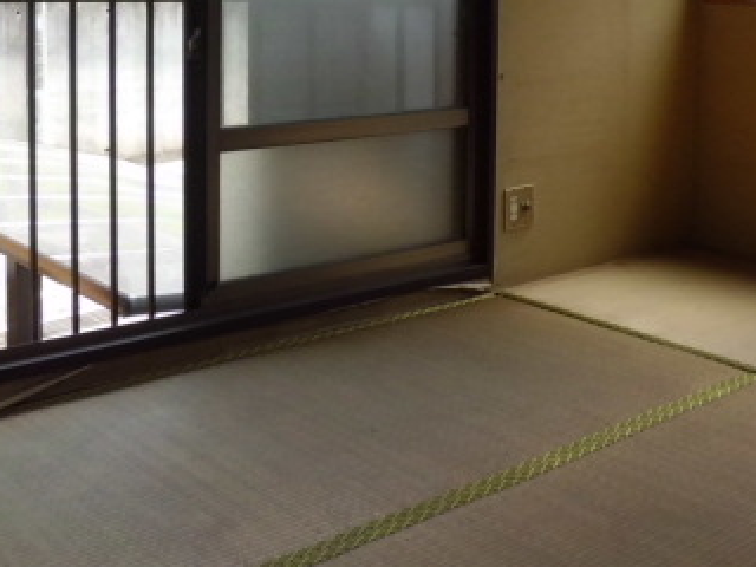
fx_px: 1136
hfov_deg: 36.2
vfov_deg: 26.9
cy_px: 35
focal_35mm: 52
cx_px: 541
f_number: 2.8
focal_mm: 4.7
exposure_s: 1/200
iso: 100
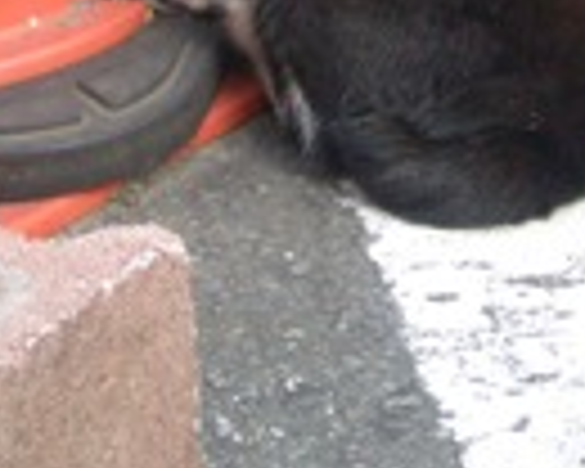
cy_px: -65
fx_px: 2822
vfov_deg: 9.4
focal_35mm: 163
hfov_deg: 11.8
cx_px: 364
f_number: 3.5
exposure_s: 1/100
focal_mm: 10.2
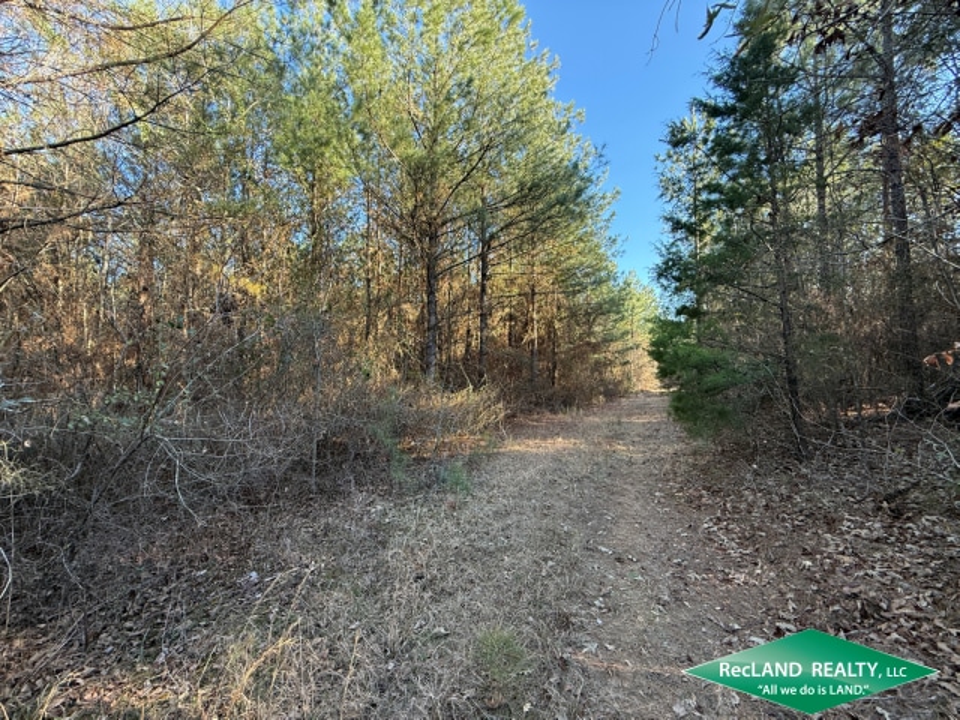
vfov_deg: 85.7
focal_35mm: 14
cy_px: 360
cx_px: 480
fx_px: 388
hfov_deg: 102.1
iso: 80
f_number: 2.2
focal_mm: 2.22
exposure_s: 1/99
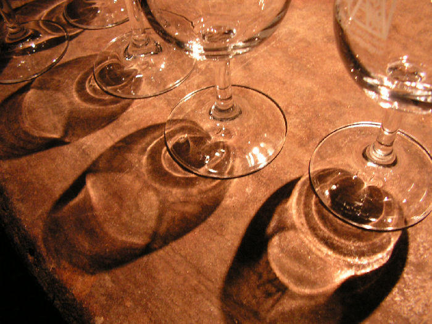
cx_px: 216
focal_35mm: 36
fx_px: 449
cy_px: 162
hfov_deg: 51.4
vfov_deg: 39.7
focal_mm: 6
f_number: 3.2
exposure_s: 1/13
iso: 200
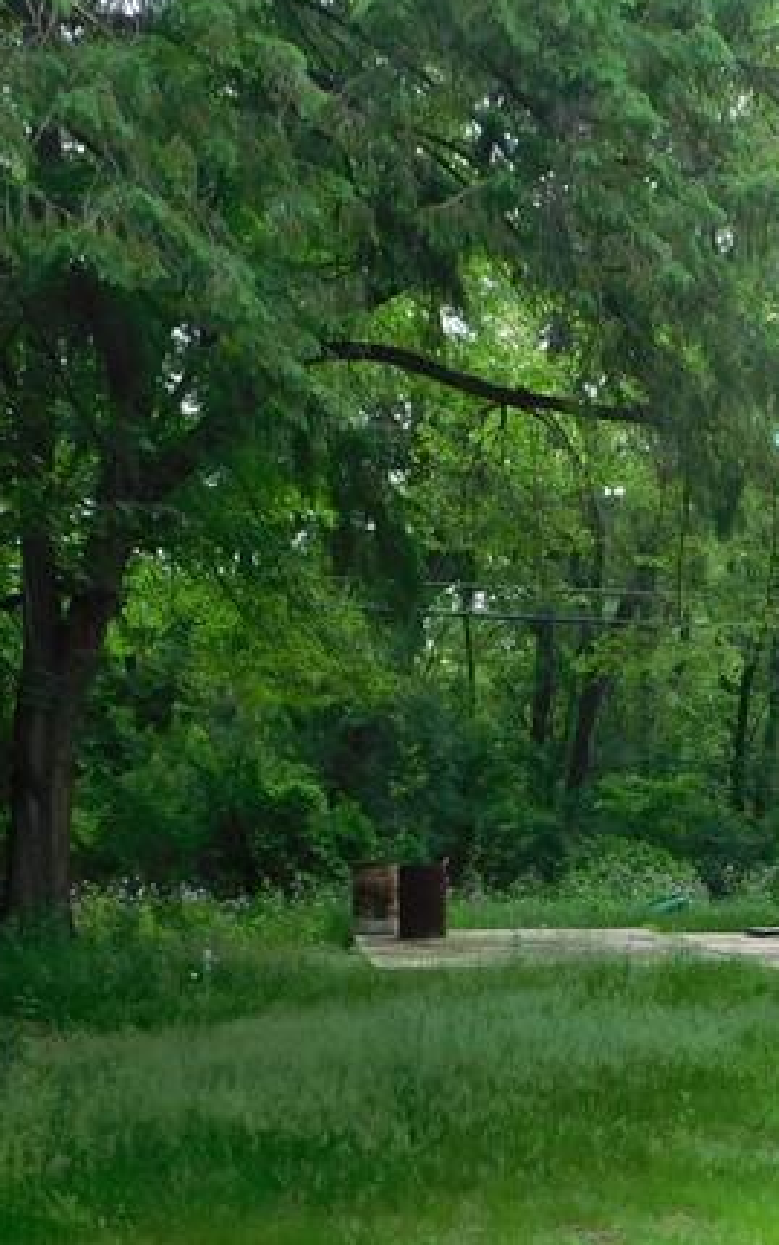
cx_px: 672
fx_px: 1969
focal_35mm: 58
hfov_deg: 22.0
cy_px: 973
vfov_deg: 34.2
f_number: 3
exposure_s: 1/400
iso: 125
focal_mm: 4
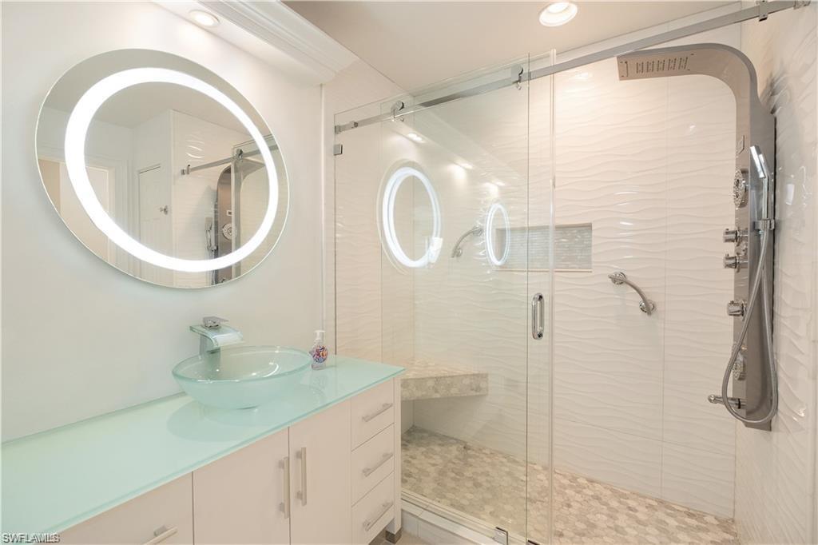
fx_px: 341
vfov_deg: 77.3
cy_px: 272
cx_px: 409
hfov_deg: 100.4
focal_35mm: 15
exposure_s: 1/60
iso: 640
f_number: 4
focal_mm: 10
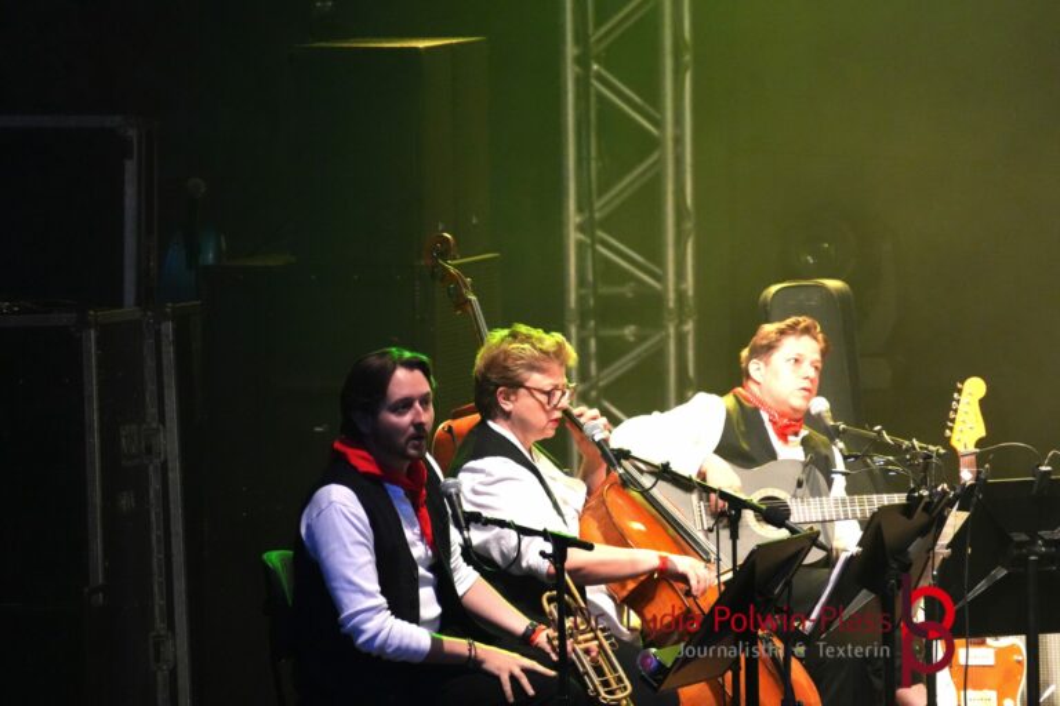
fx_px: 12233
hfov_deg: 5.0
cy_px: 353
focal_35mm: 416
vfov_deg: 3.3
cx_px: 530
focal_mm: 277
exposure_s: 1/100
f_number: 6.3
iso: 6400
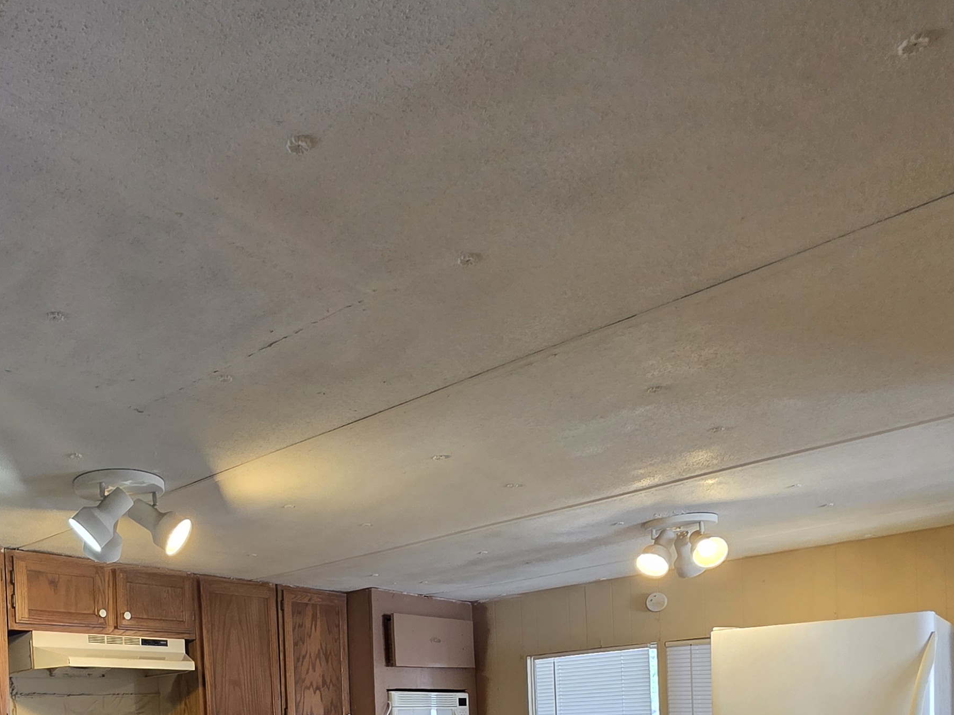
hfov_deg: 59.7
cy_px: 748
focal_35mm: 29
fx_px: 799
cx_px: 293
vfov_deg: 40.7
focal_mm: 2.2
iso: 200
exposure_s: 1/60
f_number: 1.9
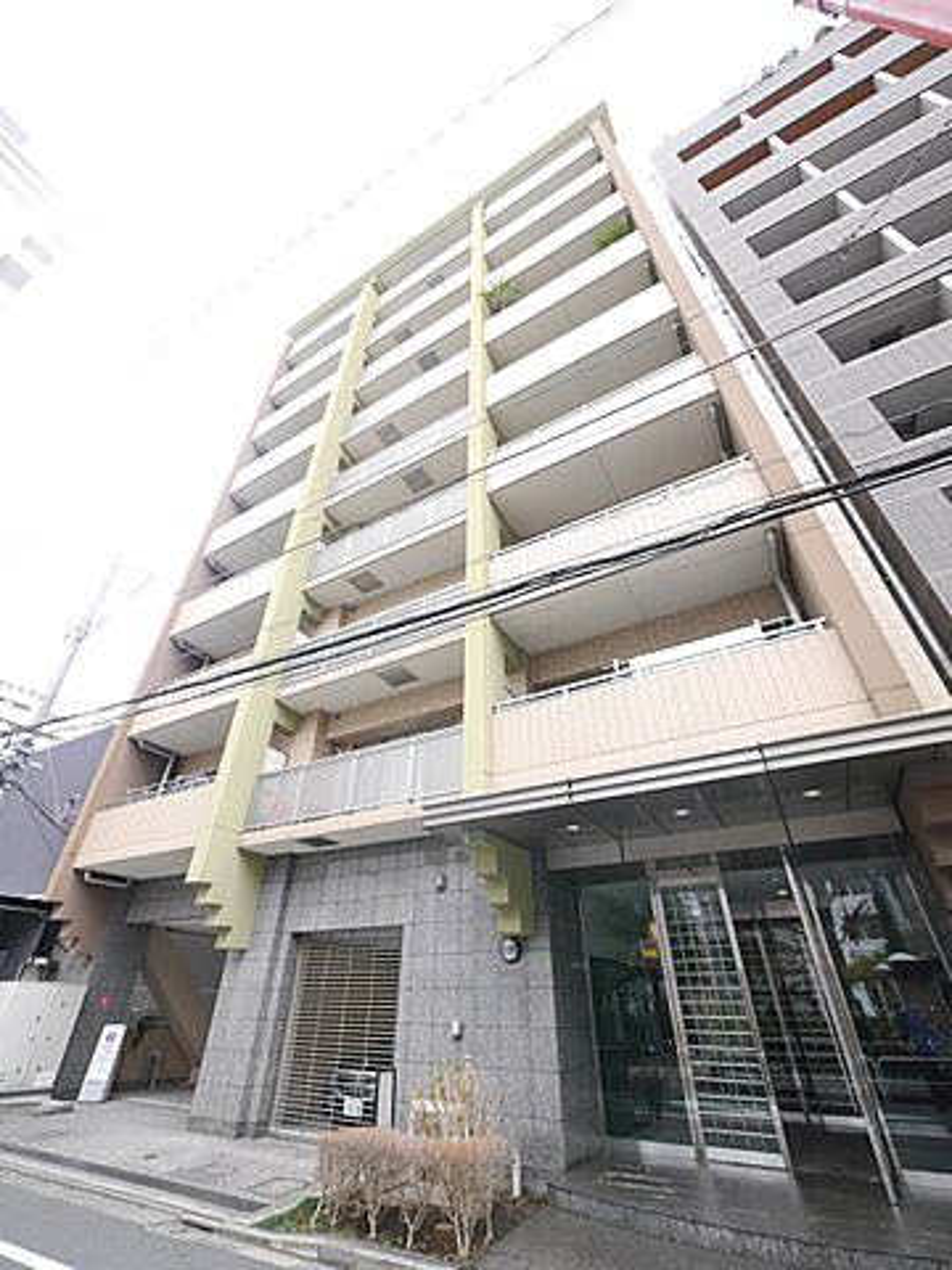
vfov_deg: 102.1
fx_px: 513
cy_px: 635
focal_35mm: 14
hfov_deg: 85.7
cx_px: 476
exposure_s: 1/60
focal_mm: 7
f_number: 4
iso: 400
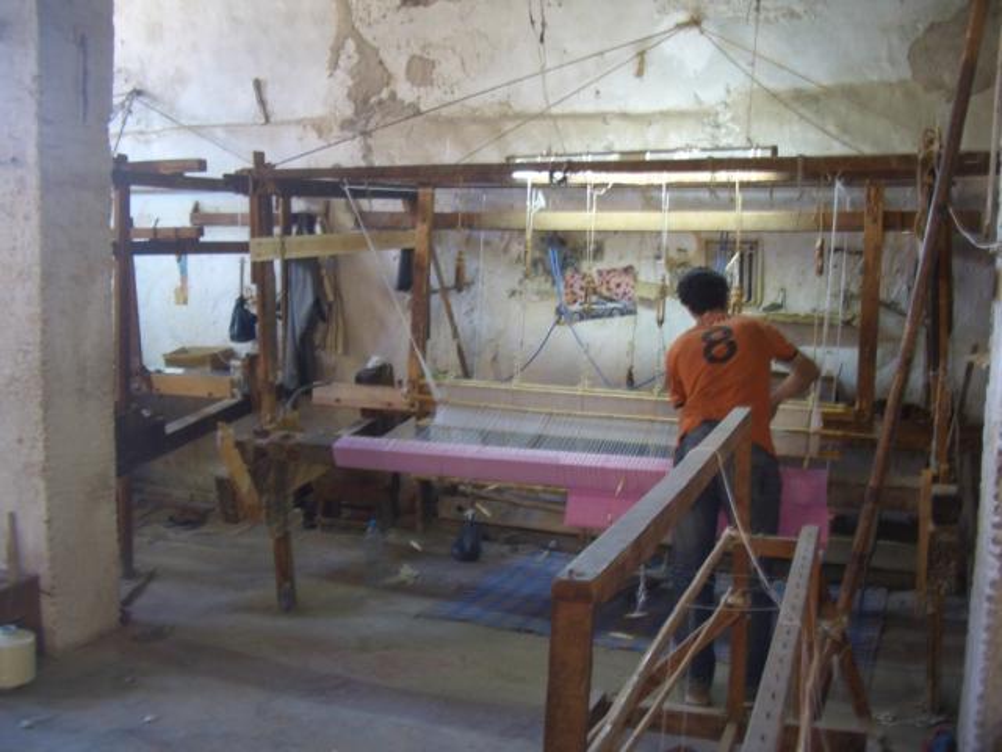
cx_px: 501
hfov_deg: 52.6
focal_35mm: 35
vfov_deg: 40.7
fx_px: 1013
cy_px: 376
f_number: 2.6
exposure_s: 1/8
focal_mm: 5.8
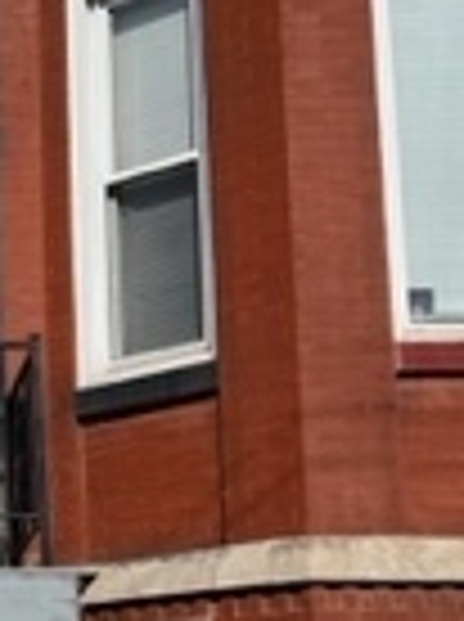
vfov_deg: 16.3
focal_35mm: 121
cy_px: 418
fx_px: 2169
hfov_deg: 11.2
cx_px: -432
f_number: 1.5
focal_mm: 5.7
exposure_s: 1/7463
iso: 50
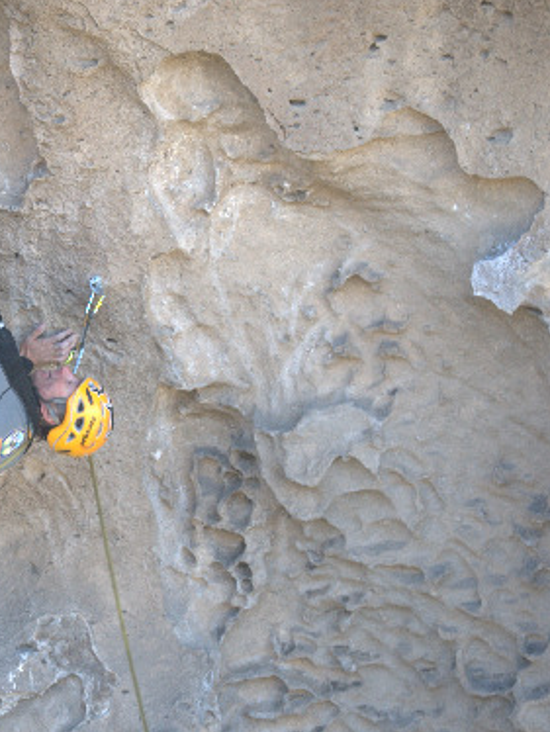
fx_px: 2984
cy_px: 365
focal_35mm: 141
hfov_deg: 10.4
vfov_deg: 14.0
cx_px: -14
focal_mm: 52
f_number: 5
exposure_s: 1/100
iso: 200
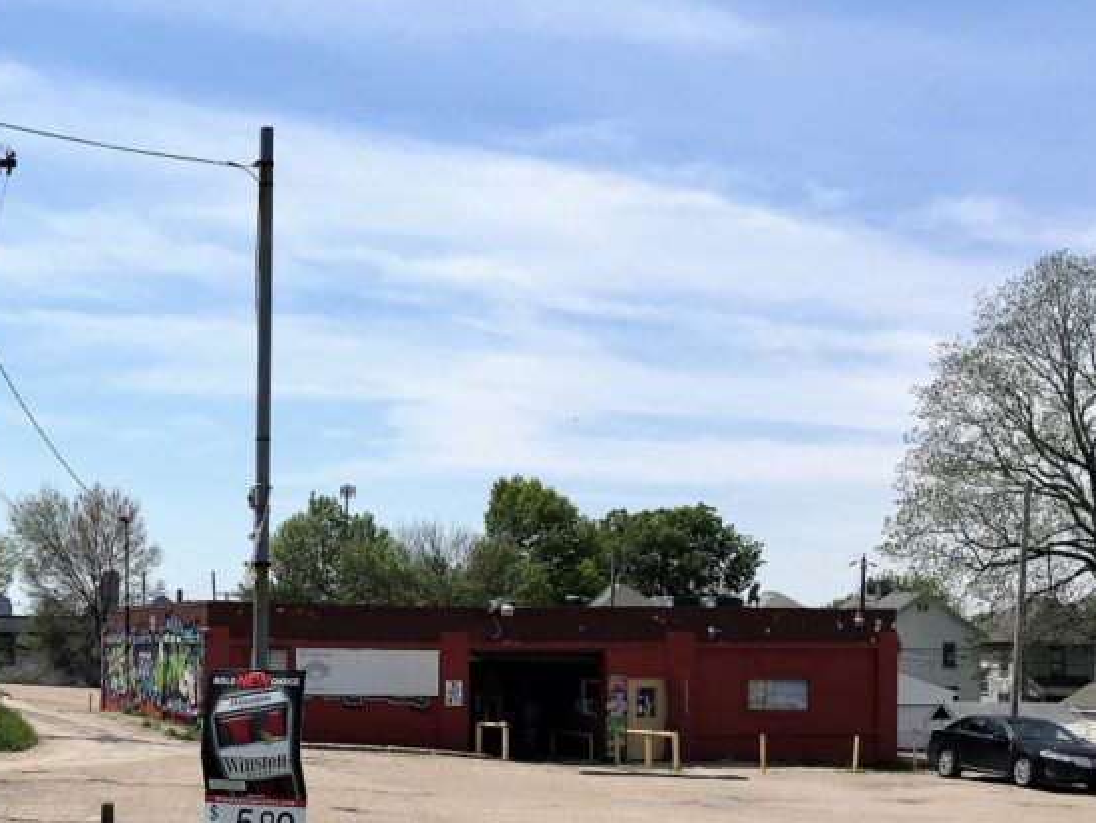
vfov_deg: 27.7
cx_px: 229
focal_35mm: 52
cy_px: 616
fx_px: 1647
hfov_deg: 35.7
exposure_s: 1/3690
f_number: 1.8
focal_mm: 3.99
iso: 20
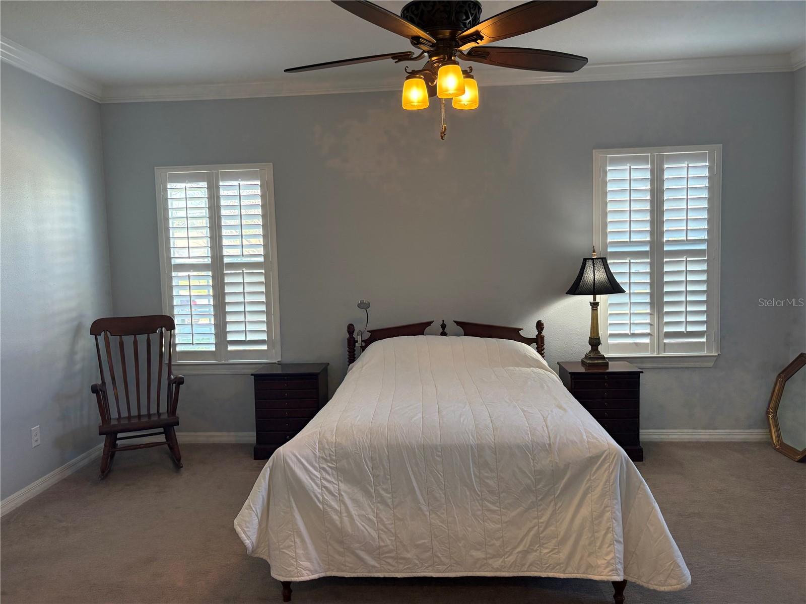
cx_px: 403
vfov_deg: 53.1
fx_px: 605
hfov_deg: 67.3
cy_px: 302
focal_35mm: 26
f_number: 1.6
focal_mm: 5.96
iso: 200
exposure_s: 1/120
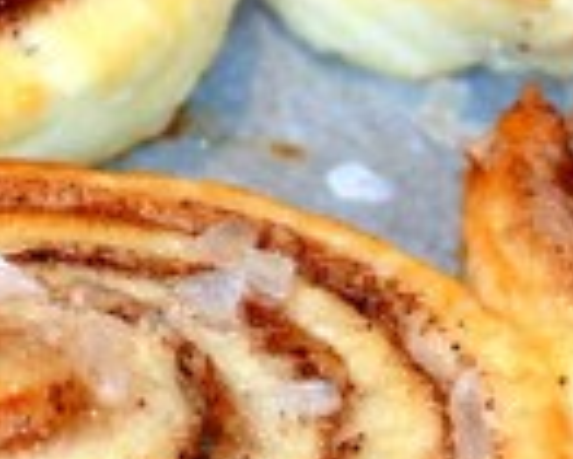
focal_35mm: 861
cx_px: 341
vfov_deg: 1.8
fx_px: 14612
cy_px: 503
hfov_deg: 2.2
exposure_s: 1/60
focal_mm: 100
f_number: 5.6
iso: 200
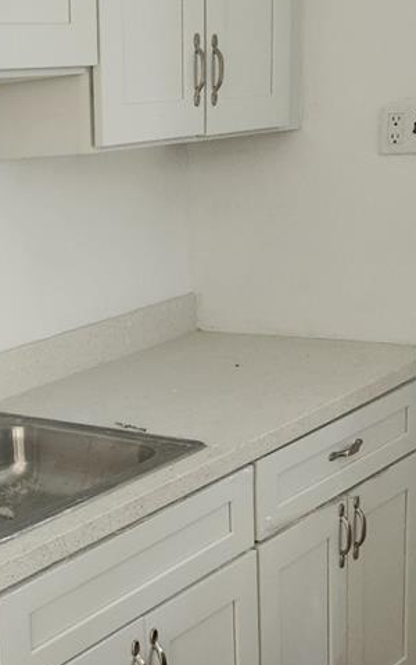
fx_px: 1107
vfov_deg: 33.3
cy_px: 418
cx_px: -143
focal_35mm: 61
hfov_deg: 19.4
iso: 200
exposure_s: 1/120
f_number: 1.8
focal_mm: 5.4
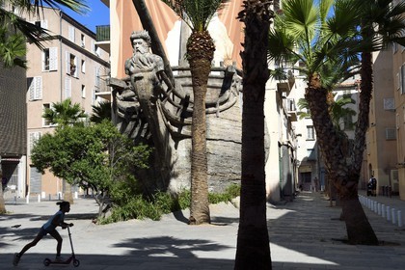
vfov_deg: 28.1
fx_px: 540
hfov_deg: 41.1
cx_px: 202
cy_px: 135
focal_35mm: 48
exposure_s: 1/250
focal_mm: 48
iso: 200
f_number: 13
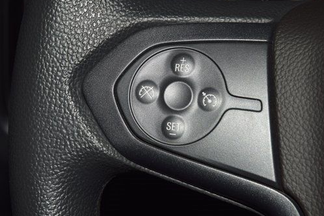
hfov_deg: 15.2
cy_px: 89
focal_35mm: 135
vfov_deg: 10.2
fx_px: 1215
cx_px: 177
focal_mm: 70
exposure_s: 1/125
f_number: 8
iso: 100
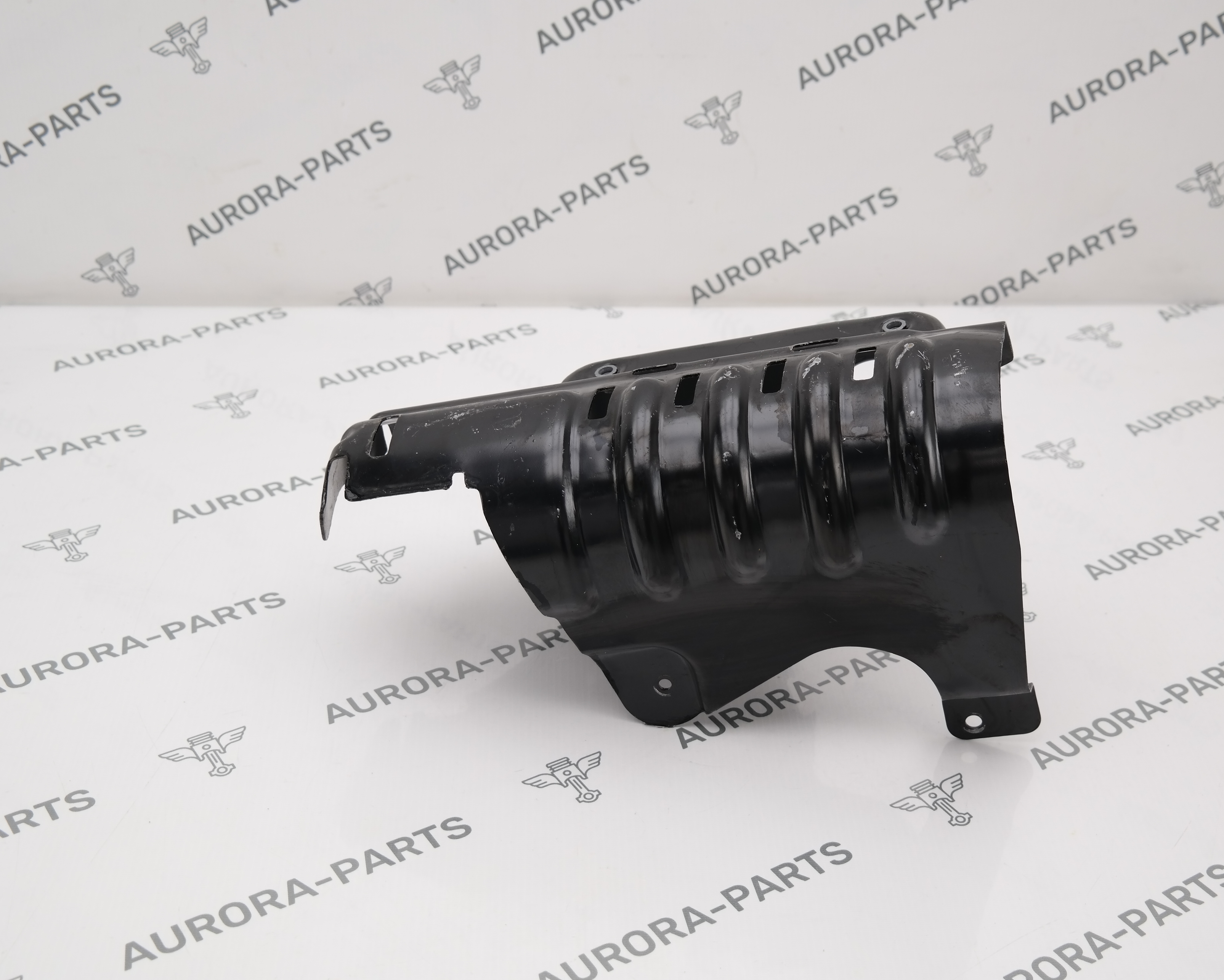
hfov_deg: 37.3
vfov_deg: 30.3
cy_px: 491
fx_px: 1811
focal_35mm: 50
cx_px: 695
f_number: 4
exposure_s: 1/100
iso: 100
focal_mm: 29
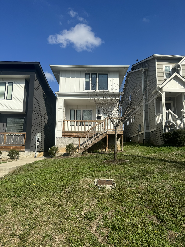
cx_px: 92
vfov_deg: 71.6
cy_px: 124
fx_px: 171
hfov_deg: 56.8
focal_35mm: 24
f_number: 1.78
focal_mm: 6.86
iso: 80
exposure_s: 1/5814
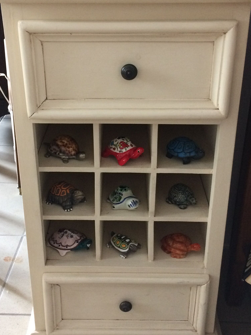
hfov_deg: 30.9
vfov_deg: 40.4
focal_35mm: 47
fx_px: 454
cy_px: 154
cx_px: 119
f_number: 2.2
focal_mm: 4.15
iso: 250
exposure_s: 1/20
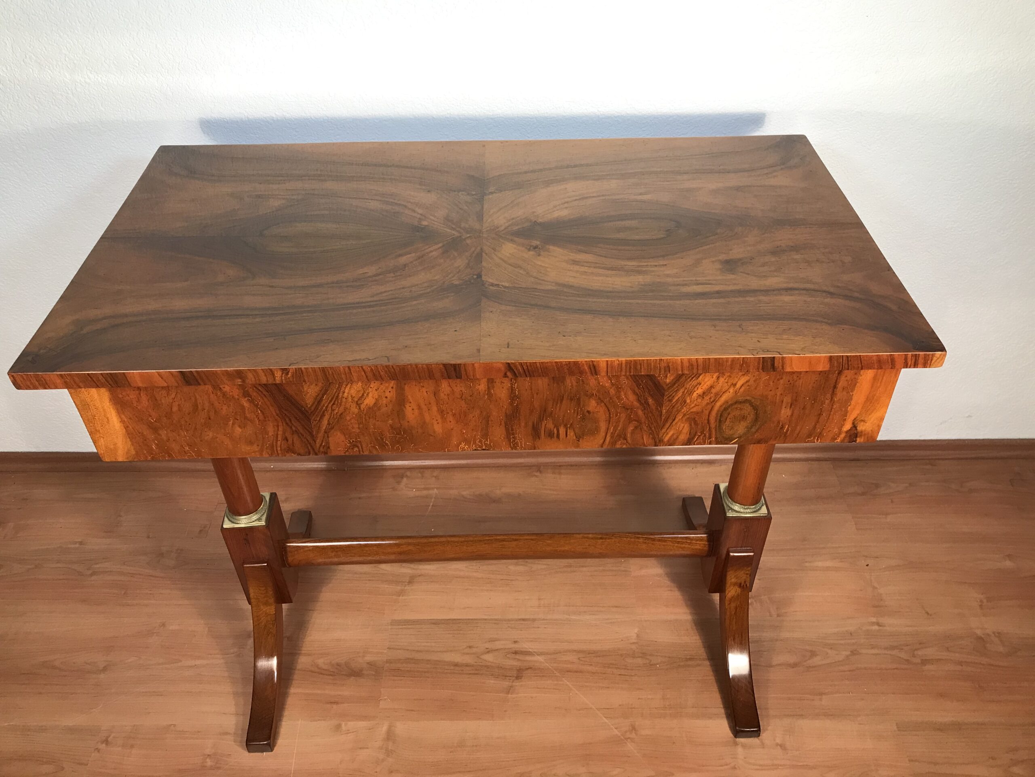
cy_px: 388
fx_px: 837
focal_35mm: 28
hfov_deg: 63.4
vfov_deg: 49.7
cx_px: 518
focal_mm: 3.99
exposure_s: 1/33
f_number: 1.8
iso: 25
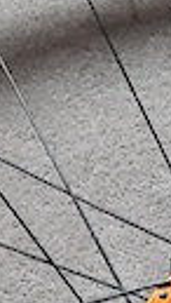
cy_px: 453
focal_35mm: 169
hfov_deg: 7.2
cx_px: 183
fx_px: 1356
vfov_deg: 12.1
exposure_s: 1/50
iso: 200
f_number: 2
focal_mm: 4.6
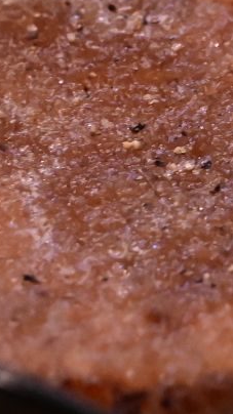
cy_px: 133
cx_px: 364
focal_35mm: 256
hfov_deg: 4.7
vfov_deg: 8.4
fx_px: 2814
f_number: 9
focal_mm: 61
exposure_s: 1/30
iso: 10000
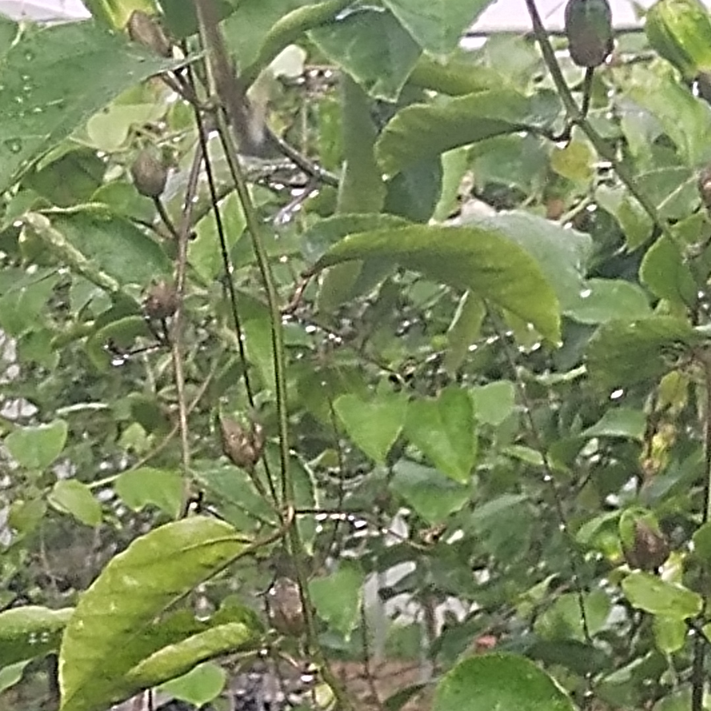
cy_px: 278
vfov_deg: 5.1
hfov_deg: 5.1
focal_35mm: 342
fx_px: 7947
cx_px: -244
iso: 100
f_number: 1.8
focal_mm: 4.75
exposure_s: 1/483
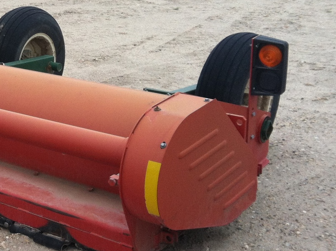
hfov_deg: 20.7
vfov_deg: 16.5
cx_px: -57
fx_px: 863
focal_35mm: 89
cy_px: 158
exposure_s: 1/441
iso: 80
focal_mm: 3.85
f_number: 2.8
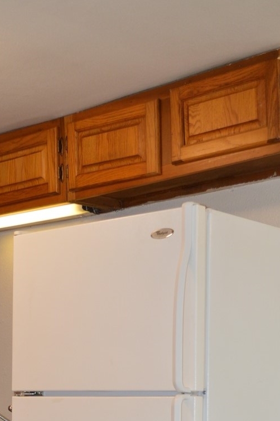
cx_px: 31
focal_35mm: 81
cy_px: 427
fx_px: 947
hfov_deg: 16.6
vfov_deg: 23.9
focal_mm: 24
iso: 400
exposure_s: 1/100
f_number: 4
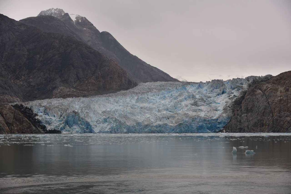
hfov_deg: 29.6
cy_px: 97
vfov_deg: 20.0
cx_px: 146
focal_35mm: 68
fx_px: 550
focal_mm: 68
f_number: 4.8
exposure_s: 1/160
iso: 110
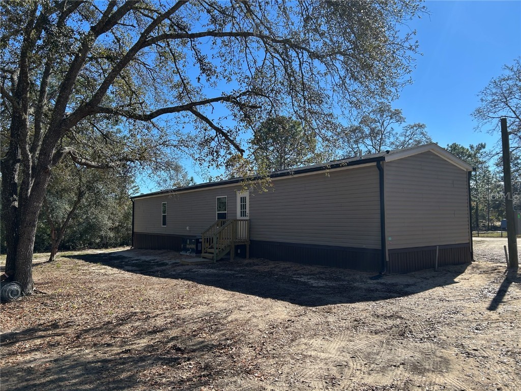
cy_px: 196
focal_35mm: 26
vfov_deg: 53.1
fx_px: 391
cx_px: 260
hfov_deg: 67.3
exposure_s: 1/3356
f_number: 1.5
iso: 50
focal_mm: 5.7
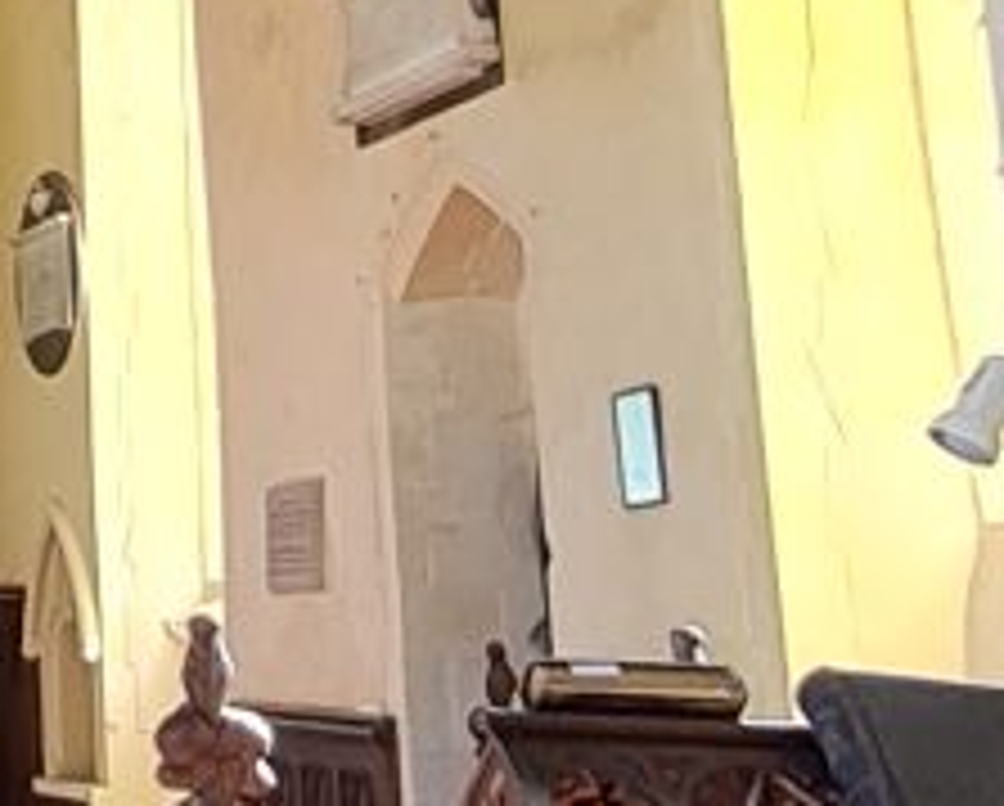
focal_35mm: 97
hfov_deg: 17.1
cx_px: -653
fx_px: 2886
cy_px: -178
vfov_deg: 15.3
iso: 125
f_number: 2.2
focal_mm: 1.74
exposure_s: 1/50
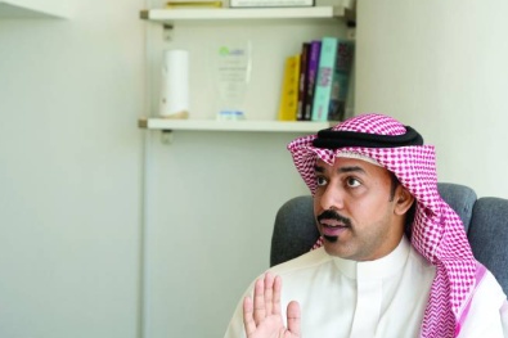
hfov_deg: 23.8
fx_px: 1205
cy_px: 224
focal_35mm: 85
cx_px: 244
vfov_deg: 15.9
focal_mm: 56.3
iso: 250
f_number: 2.8
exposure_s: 1/200
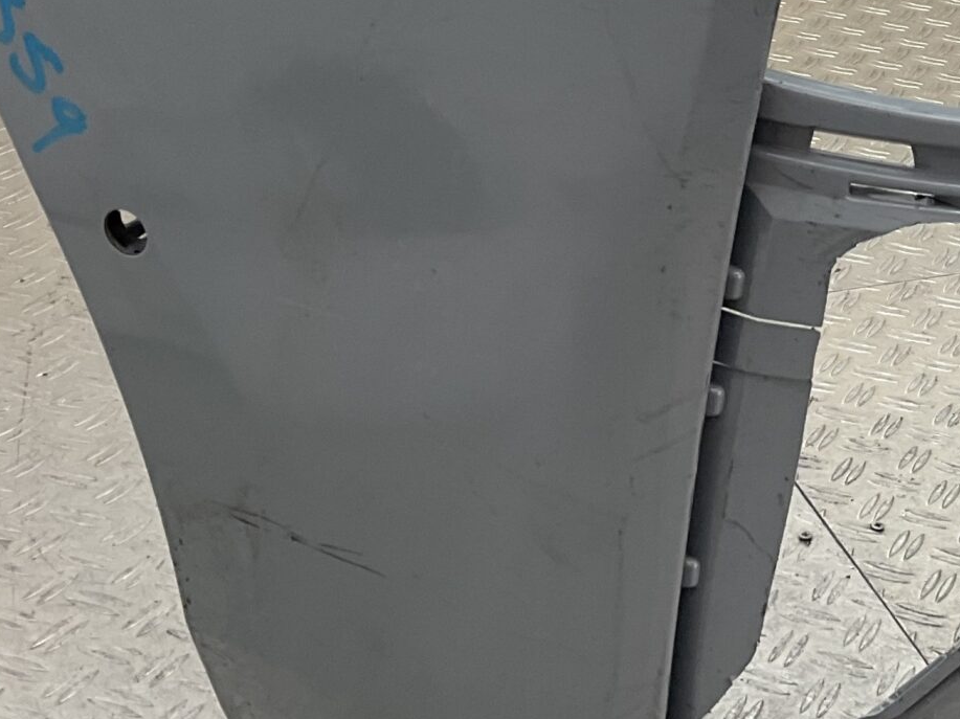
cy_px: 136
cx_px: 1000
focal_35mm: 81
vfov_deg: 18.0
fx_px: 2245
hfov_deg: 23.0
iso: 25
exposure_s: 1/100
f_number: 1.8
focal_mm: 3
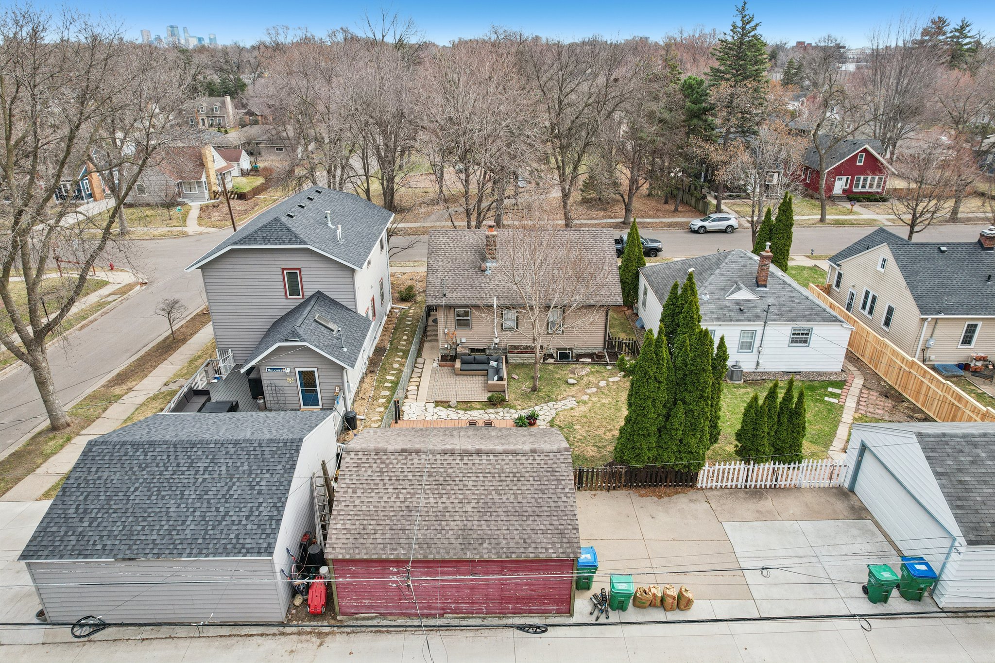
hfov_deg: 78.6
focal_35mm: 22
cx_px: 498
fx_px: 608
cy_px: 332
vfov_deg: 57.2
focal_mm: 8.4
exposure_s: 1/1000
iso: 160
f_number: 2.8
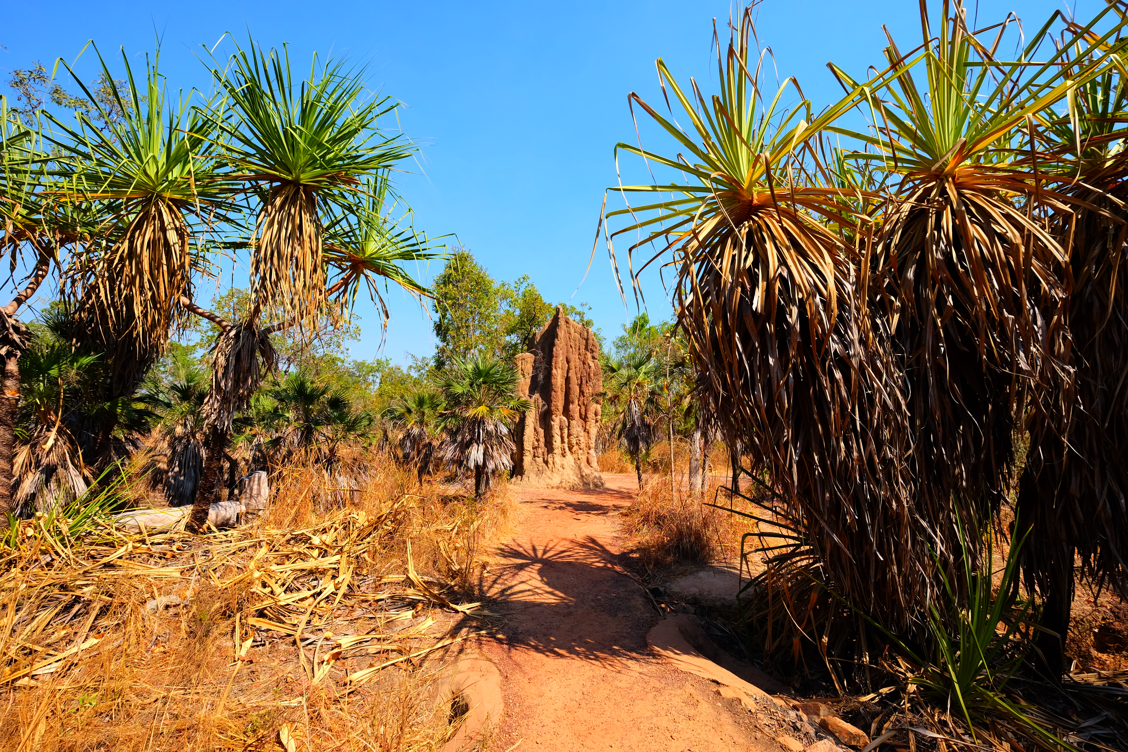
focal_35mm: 15
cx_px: 564
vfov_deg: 77.3
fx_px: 470
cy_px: 376
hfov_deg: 100.4
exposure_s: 1/420
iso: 200
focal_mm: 10
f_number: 6.4
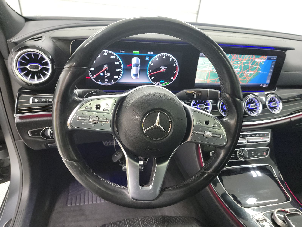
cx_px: 151
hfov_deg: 71.6
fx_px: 209
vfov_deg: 56.8
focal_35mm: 24
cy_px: 114
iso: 1100
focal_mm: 6.7
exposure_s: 1/59
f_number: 1.8
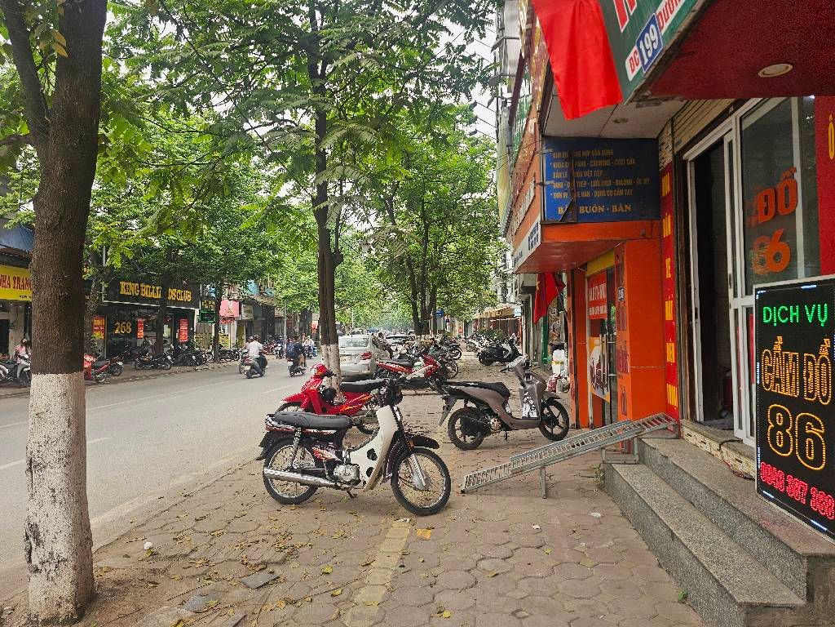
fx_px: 555
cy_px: 314
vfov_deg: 58.9
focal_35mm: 23
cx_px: 418
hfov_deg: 73.9
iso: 10
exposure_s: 1/111
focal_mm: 6.3
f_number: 1.7
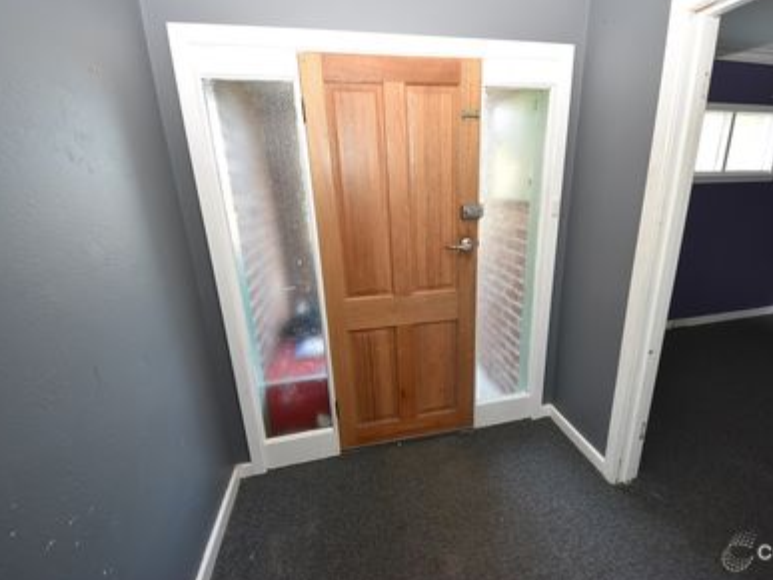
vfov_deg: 85.6
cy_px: 279
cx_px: 413
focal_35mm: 14
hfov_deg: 101.9
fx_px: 313
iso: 1000
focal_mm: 8
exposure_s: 1/60
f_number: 4.5
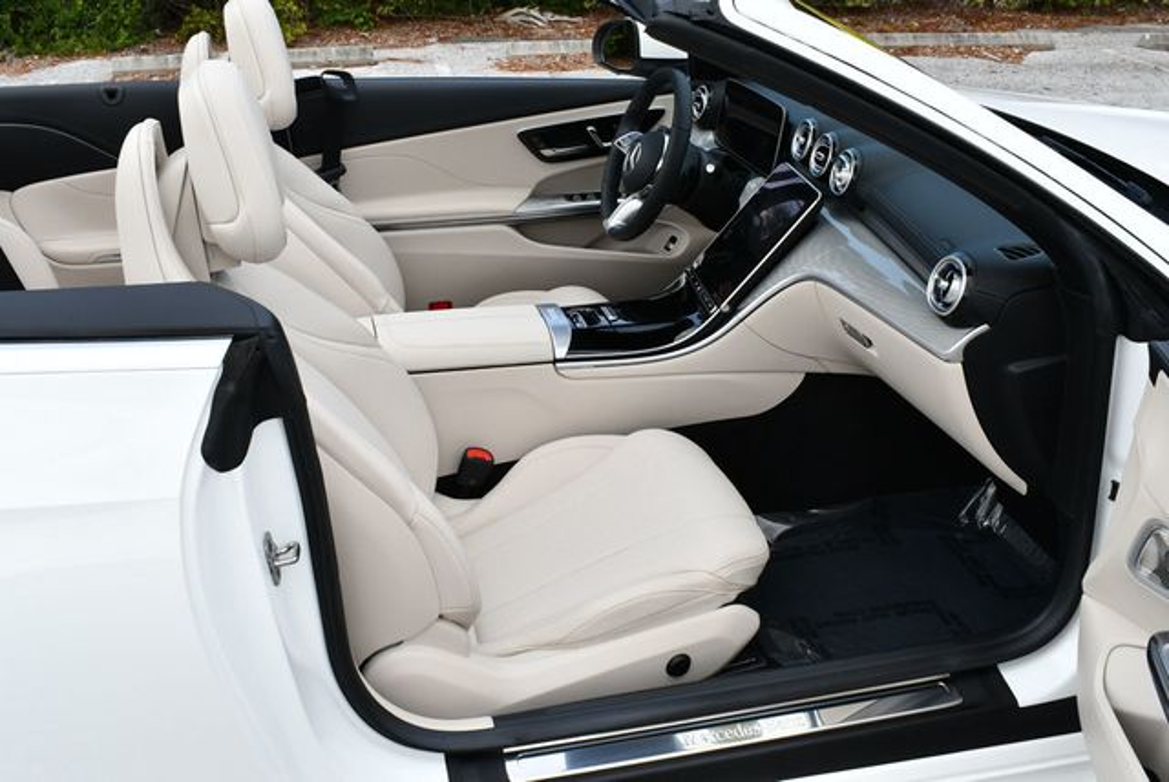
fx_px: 1170
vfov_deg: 36.9
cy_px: 391
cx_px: 584
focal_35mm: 36
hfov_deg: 53.1
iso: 200
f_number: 8
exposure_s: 1/250
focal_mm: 18
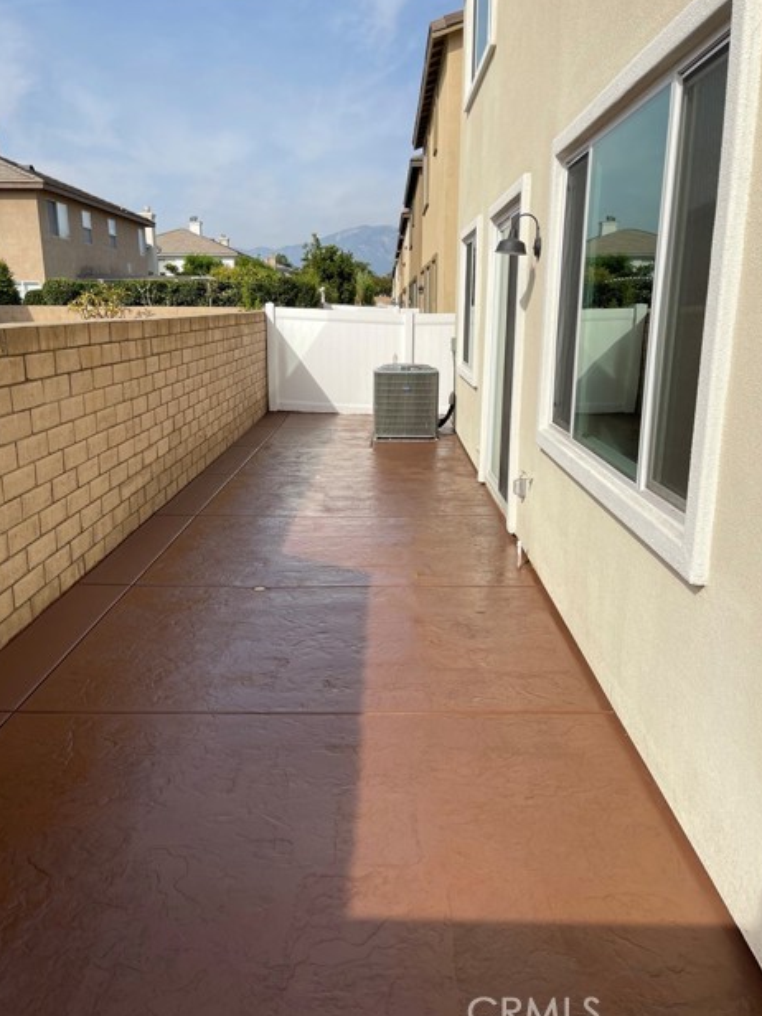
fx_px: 792
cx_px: 378
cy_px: 508
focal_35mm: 27
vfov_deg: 65.3
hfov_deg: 51.4
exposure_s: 1/2660
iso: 32
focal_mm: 5.1
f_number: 1.6
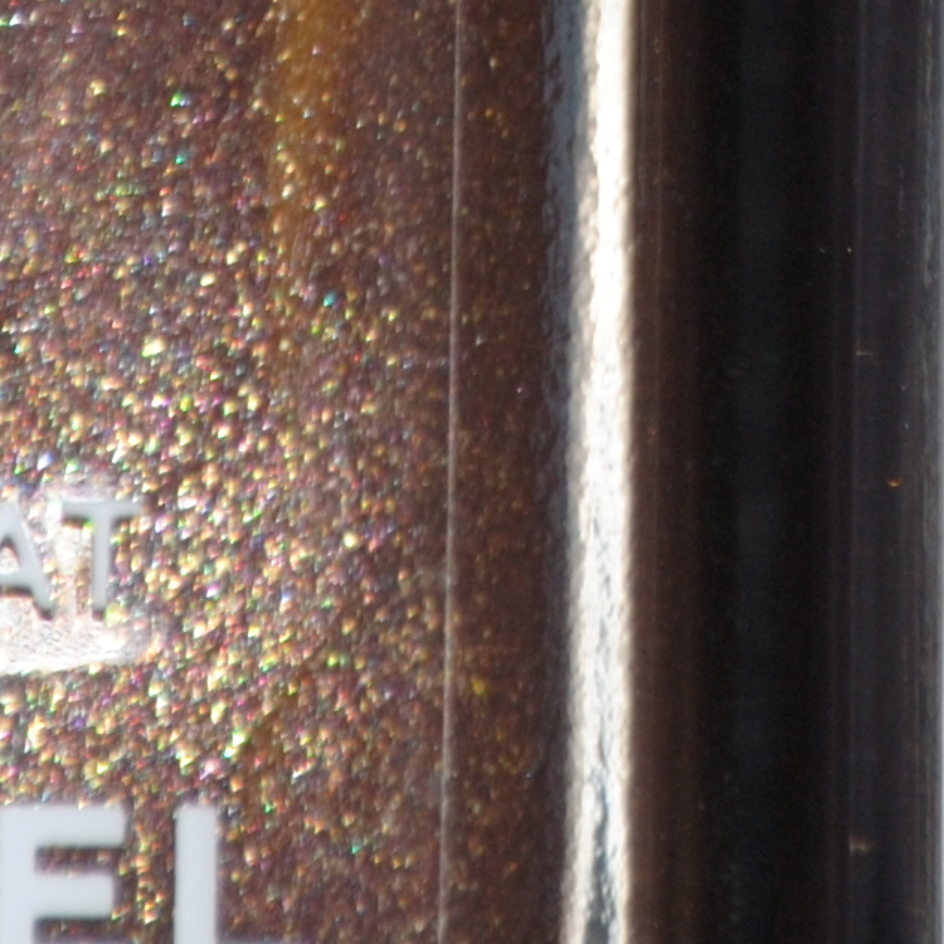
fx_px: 48254
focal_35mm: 1564
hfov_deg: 1.1
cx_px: 851
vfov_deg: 1.1
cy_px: -418
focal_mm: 200
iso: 200
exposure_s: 1/1.6
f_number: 5.6
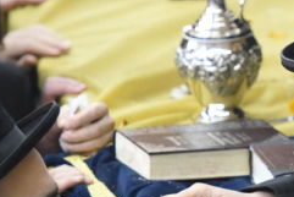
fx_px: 5891
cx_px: 254
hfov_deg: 2.9
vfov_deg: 1.9
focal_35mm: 721
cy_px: 103
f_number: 2.8
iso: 3200
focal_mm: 170
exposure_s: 1/100
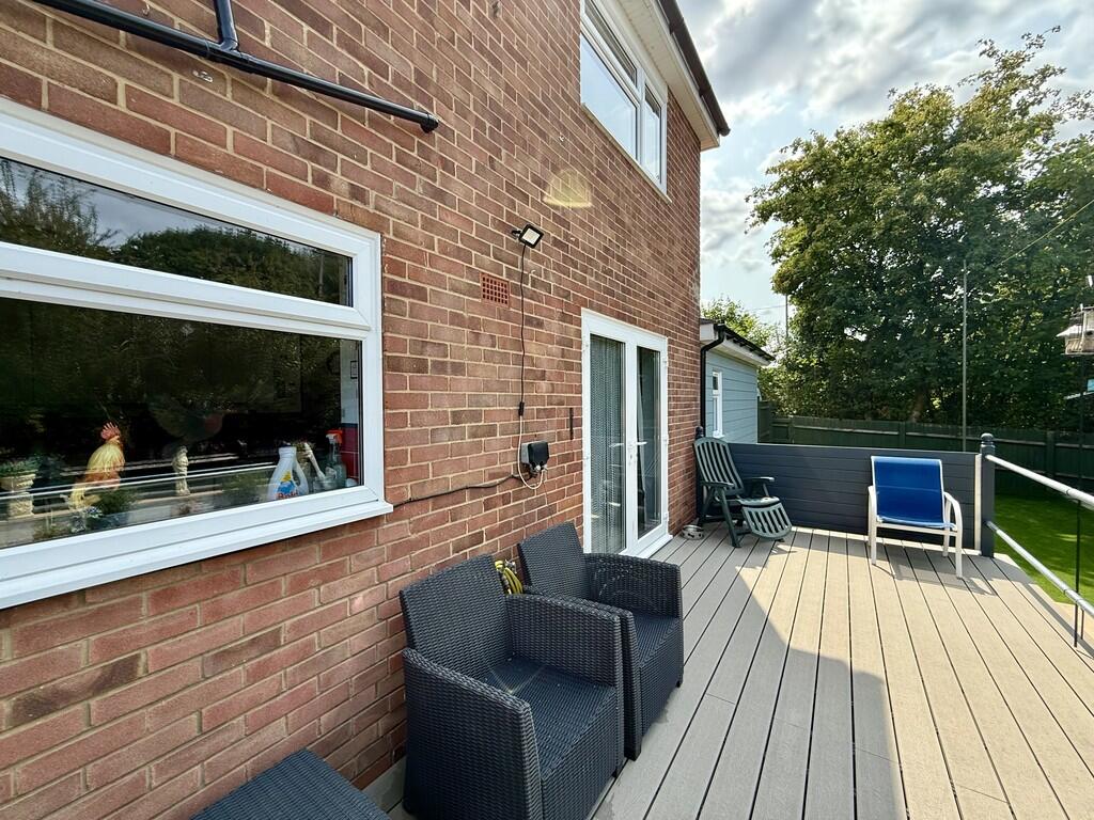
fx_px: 442
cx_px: 547
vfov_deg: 85.7
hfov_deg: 102.1
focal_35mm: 14
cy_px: 410
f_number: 2.2
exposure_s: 1/914
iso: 64
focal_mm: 2.22
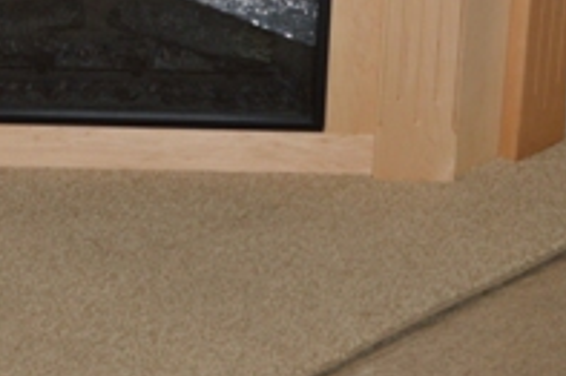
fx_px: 2293
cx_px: 124
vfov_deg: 9.3
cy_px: -86
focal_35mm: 146
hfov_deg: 14.0
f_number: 8
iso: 400
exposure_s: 1/60
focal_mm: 30
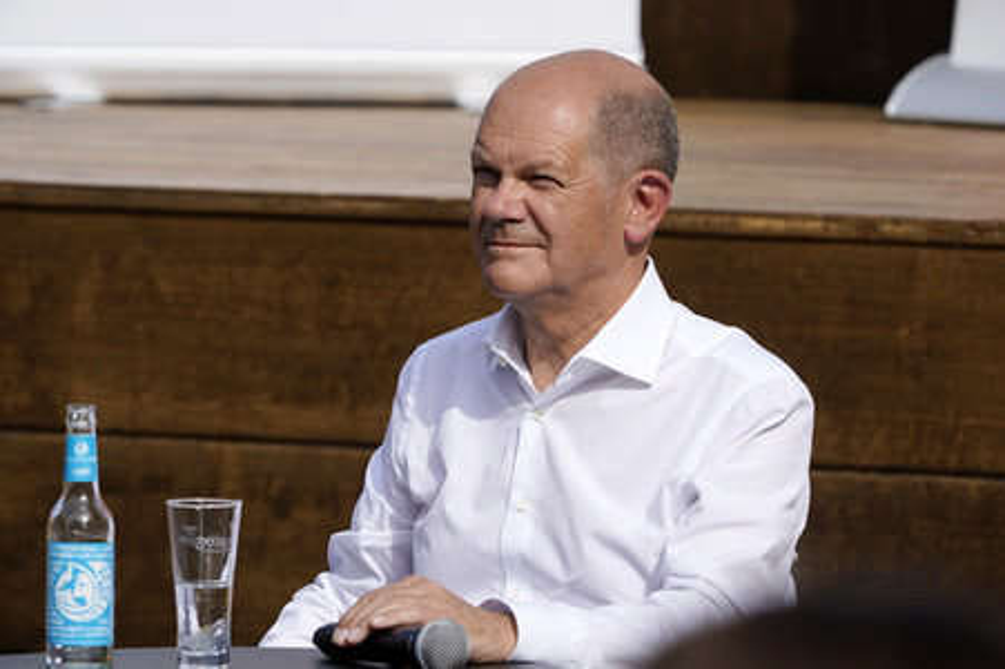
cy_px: 334
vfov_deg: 2.7
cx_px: 502
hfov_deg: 4.0
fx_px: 14450
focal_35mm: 518
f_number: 10
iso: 320
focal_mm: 518
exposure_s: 1/640
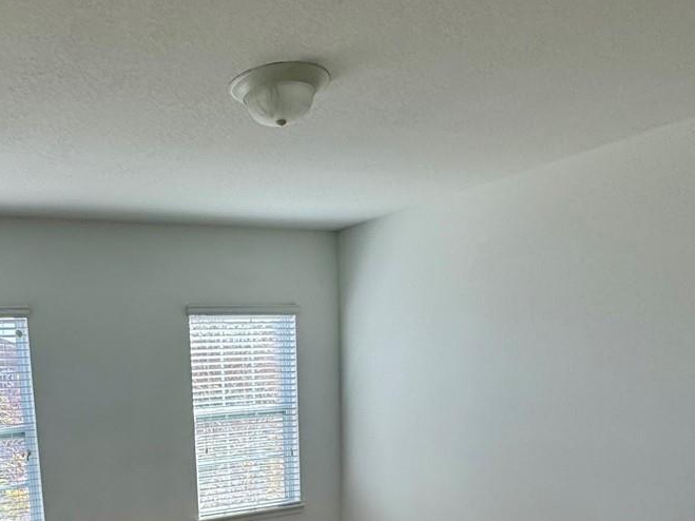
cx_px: 181
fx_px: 683
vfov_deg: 38.5
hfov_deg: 51.8
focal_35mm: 34
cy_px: 482
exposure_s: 1/214
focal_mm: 2.22
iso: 40
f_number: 2.2
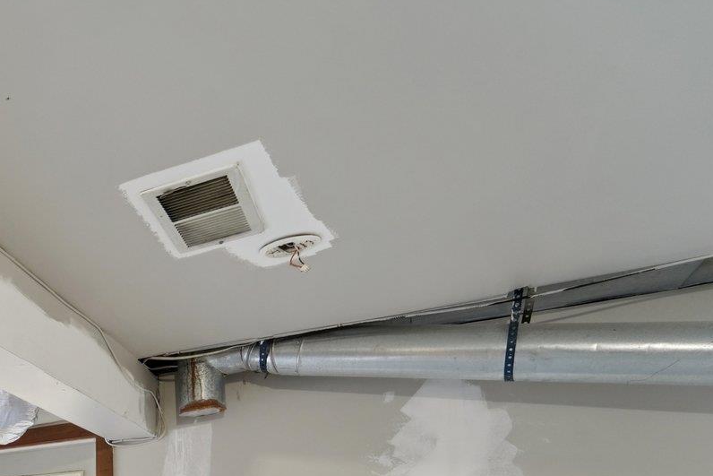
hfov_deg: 36.9
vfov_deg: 31.0
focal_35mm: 36
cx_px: -186
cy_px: 575
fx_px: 713
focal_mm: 14
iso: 400
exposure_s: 1/20
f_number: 8
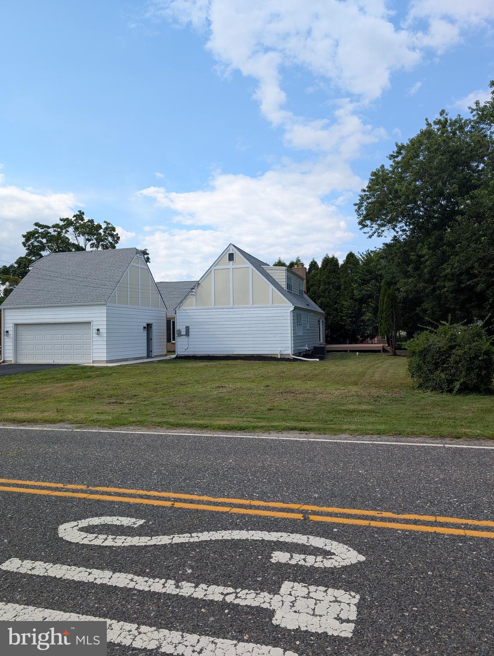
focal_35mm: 24
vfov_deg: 71.5
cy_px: 328
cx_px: 247
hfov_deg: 56.9
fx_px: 456
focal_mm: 6.9
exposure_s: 1/882
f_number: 1.68
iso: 23
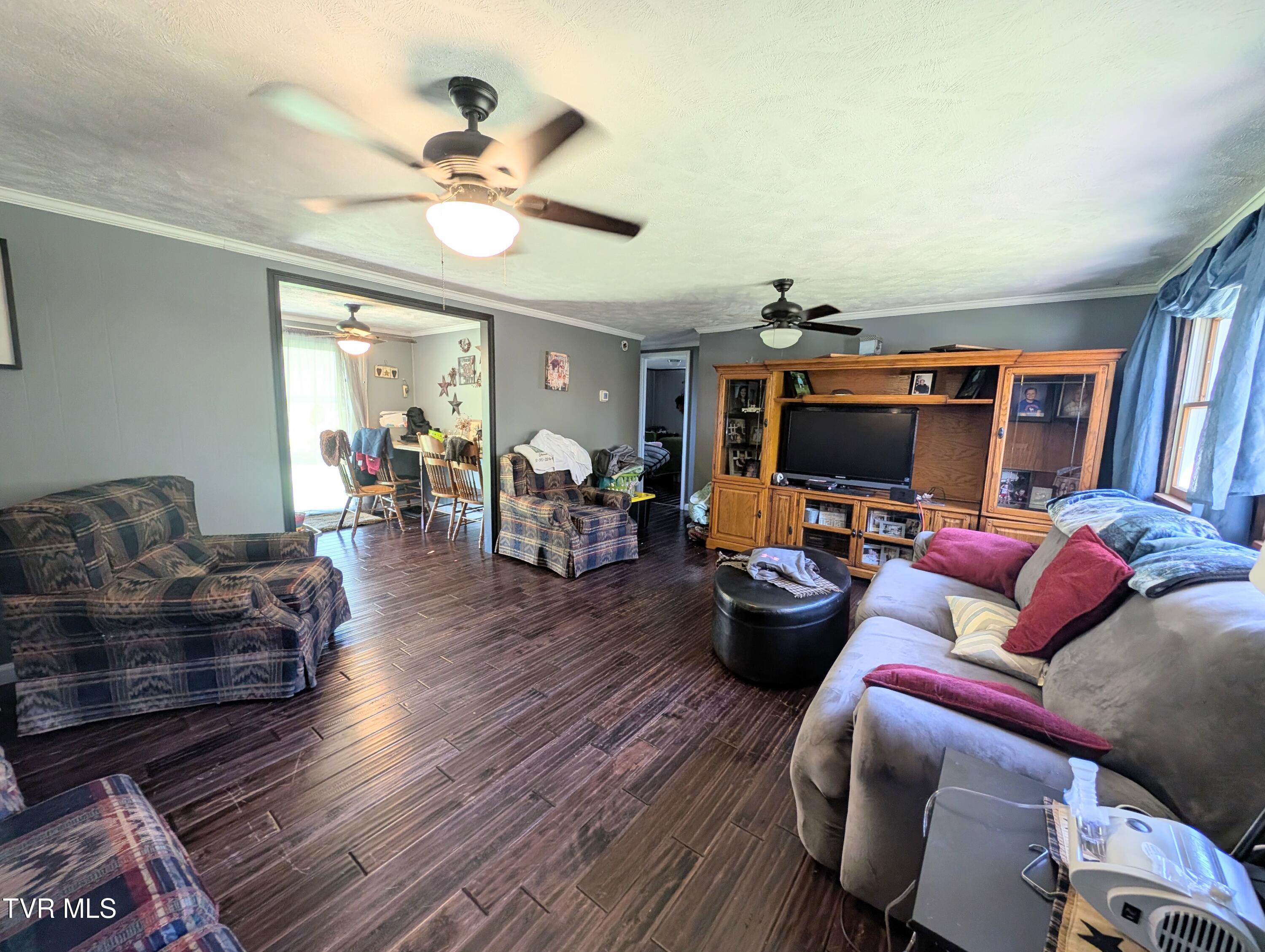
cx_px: 632
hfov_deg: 110.5
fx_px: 439
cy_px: 476
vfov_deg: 94.6
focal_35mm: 12
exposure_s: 1/40
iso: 112
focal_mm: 2.23
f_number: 1.95
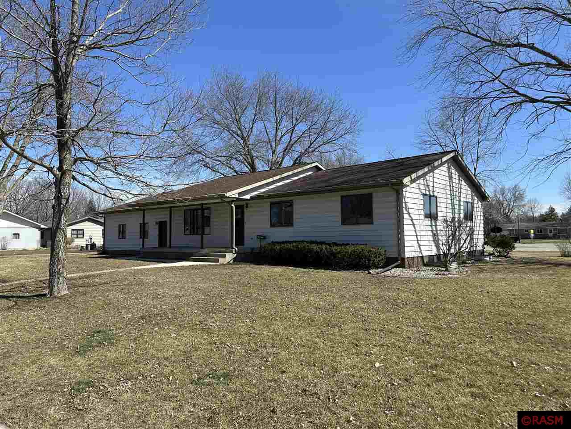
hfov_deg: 71.6
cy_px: 214
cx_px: 286
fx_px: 396
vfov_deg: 56.8
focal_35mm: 24
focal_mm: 6.86
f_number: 1.78
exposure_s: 1/3861
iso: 80
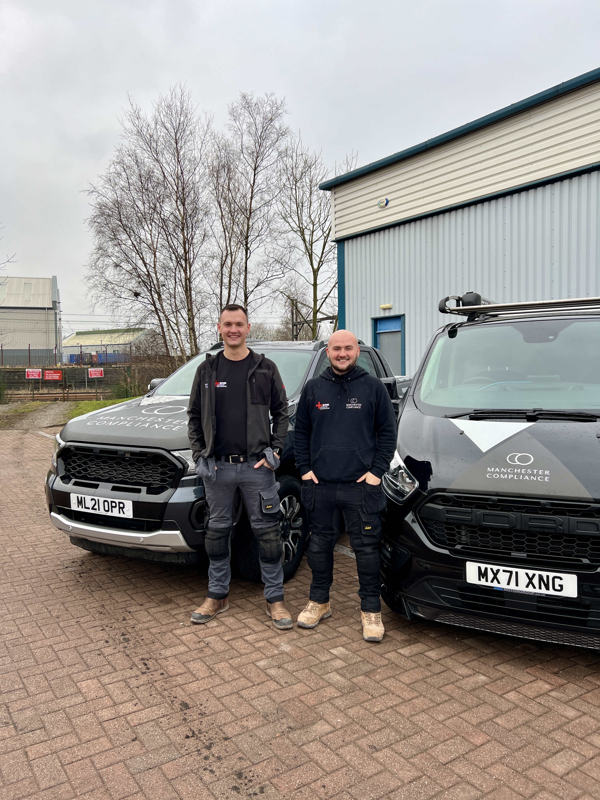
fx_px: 601
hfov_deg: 53.1
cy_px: 400
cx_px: 300
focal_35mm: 26
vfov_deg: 67.3
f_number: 1.5
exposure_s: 1/219
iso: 40
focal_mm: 5.7
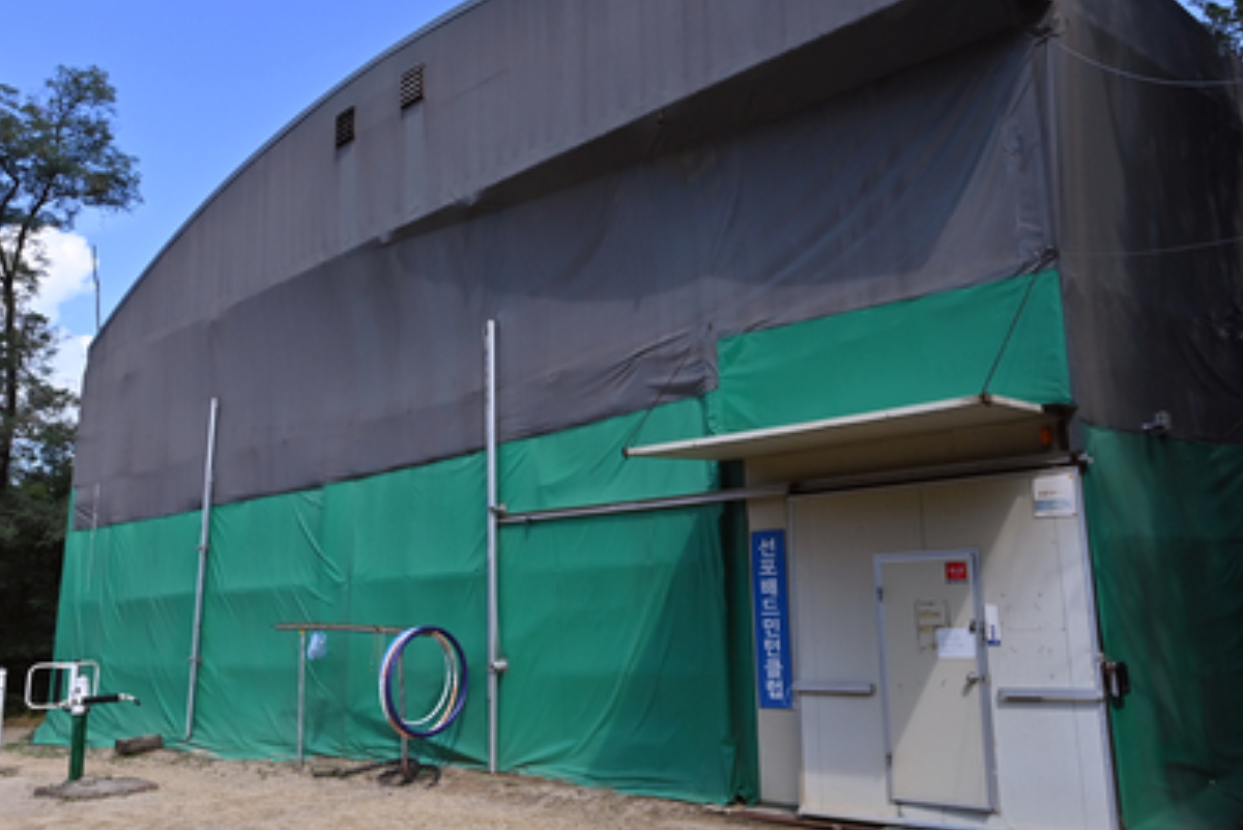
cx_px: 646
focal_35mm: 30
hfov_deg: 61.9
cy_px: 404
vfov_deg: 43.6
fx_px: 1036
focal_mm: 20
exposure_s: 1/400
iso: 800
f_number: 14
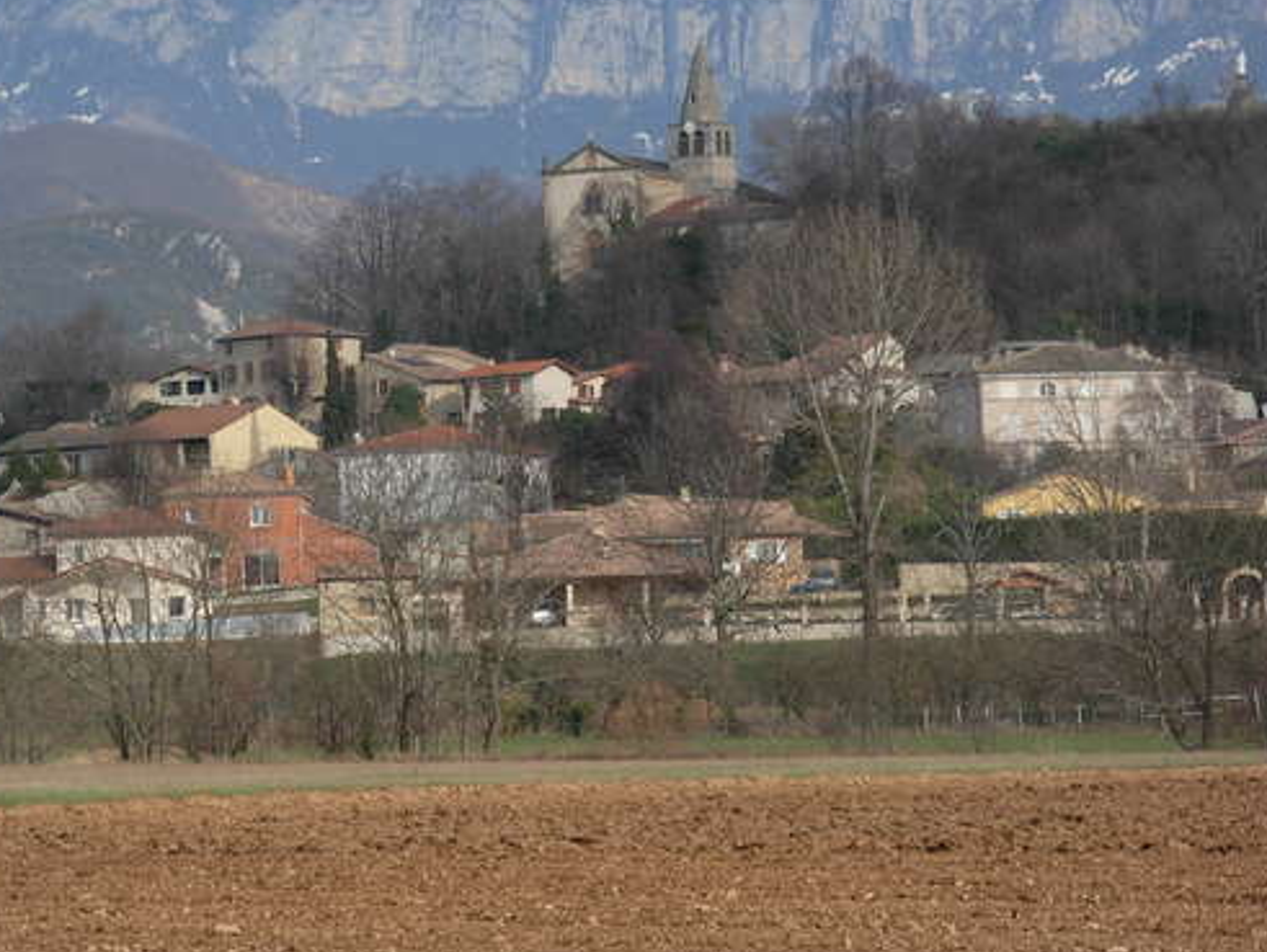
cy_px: 436
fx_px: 8498
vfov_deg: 6.4
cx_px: 532
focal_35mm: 232
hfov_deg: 8.5
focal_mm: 31.4
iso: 79
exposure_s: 1/470
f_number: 5
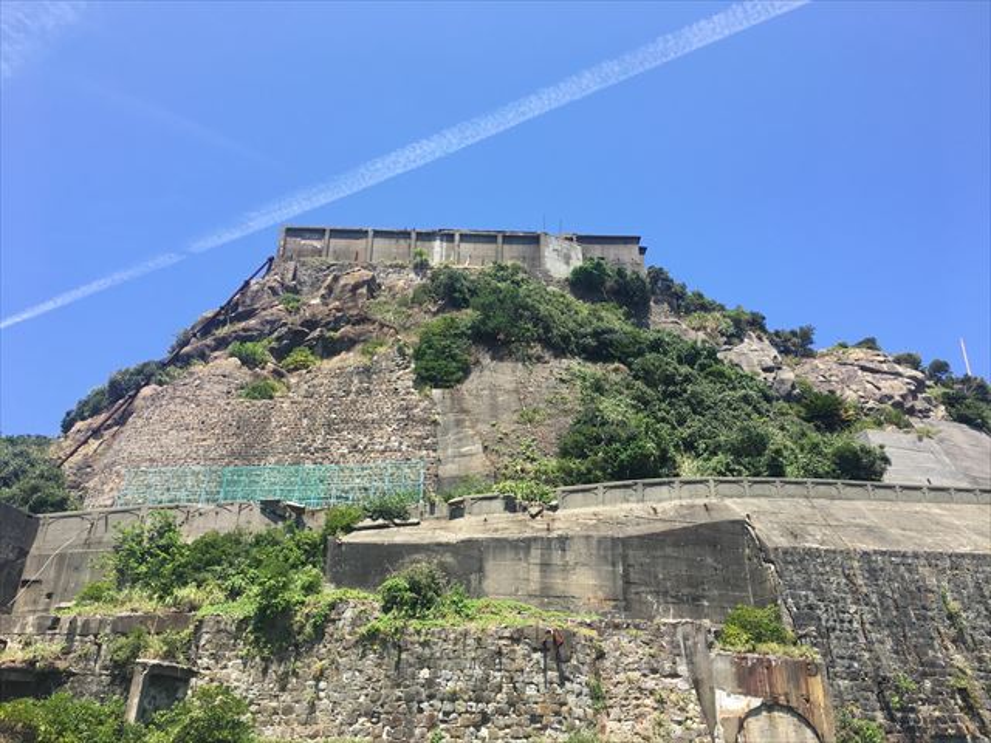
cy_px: 372
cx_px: 496
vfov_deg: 48.2
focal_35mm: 29
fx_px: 830
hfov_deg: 61.7
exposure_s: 1/587
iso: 25
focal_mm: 4.15
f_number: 2.2
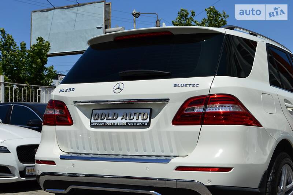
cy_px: 98
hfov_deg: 31.9
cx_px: 146
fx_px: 512
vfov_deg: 21.5
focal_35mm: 63
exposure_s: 1/500
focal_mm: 42
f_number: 11
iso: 220
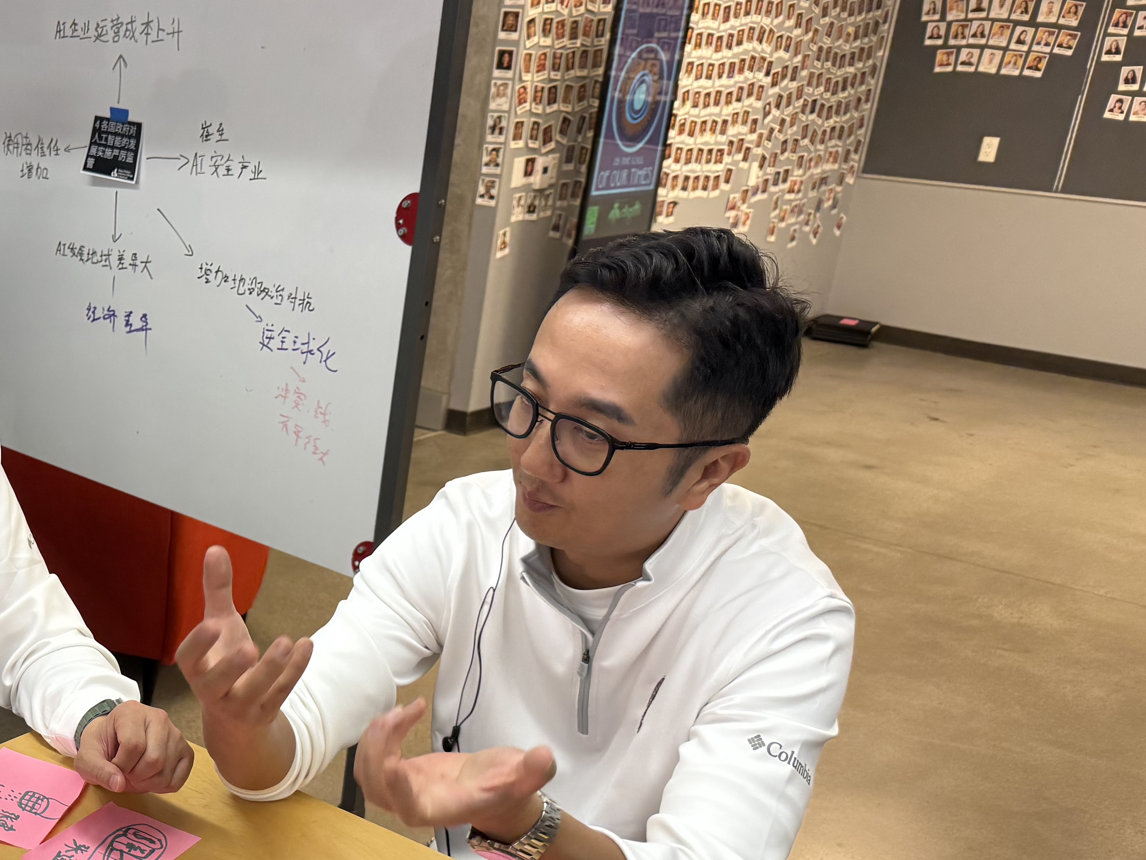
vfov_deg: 31.6
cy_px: 655
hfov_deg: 38.9
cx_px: 97
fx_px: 1490
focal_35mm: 45
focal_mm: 6.76
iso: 200
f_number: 1.78
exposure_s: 1/120
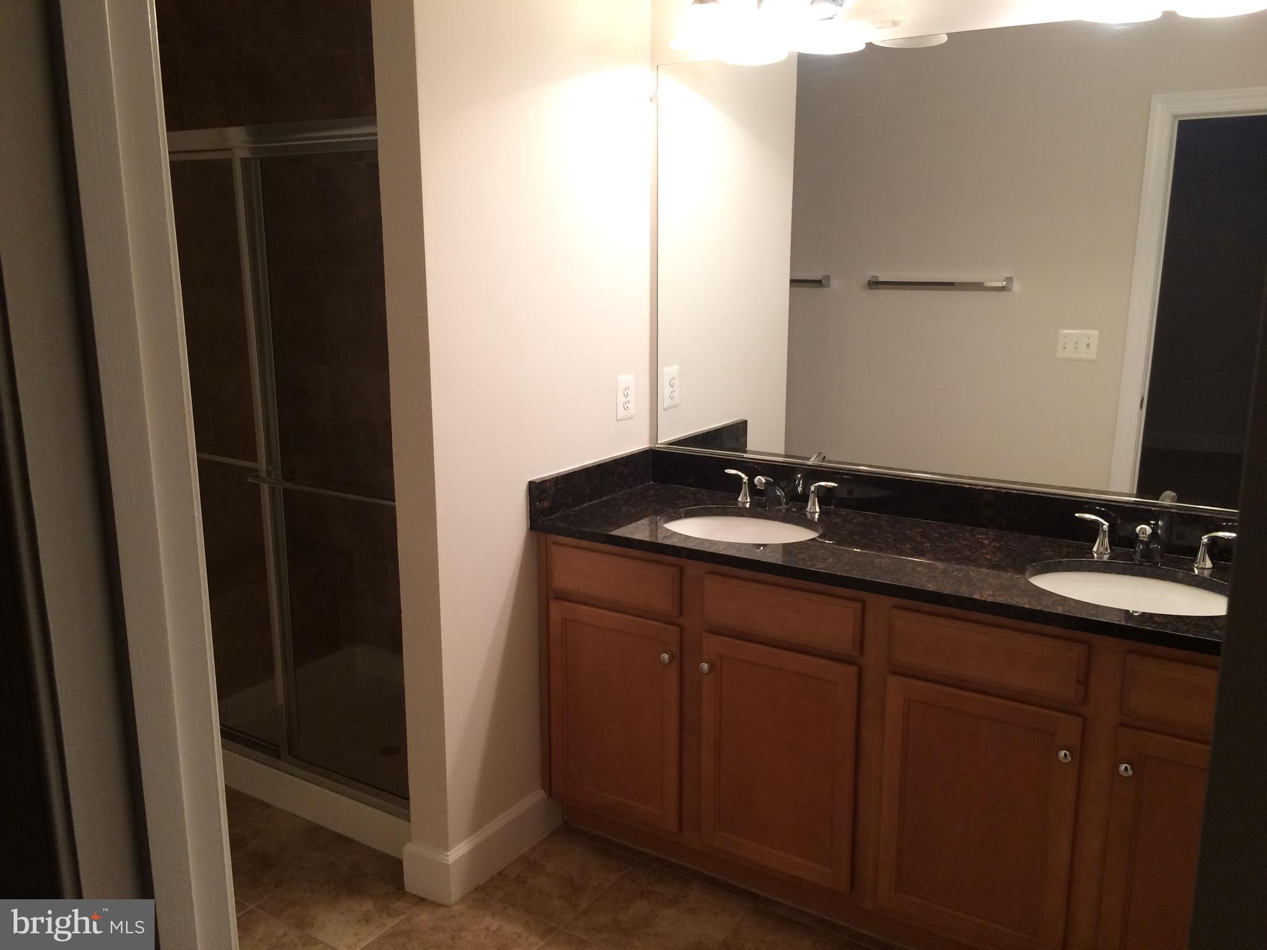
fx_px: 1061
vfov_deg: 48.2
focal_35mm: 29
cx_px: 634
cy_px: 475
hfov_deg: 61.7
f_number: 2.2
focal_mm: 4.15
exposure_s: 1/30
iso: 64
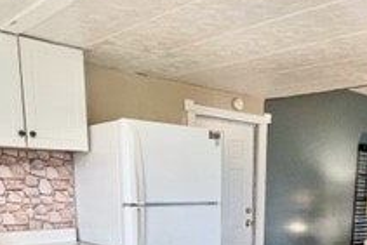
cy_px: 280
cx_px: 247
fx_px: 418
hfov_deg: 46.6
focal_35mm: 41
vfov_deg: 29.0
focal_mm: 1.57
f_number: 1.8
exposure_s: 1/120
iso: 125
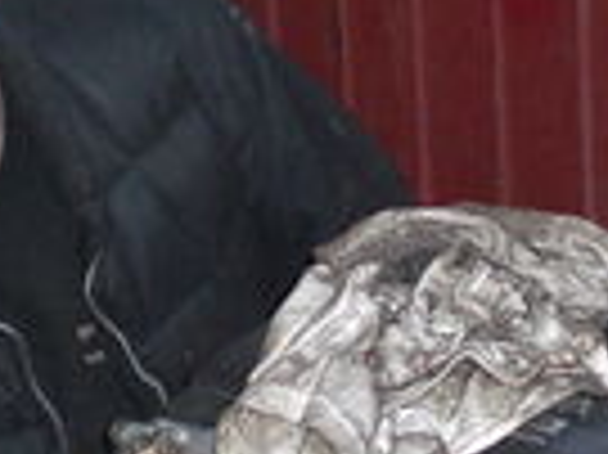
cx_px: 432
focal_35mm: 171
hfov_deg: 11.5
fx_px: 3001
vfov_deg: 8.7
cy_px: 351
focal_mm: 6.3
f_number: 3.1
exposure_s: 1/60
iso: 200
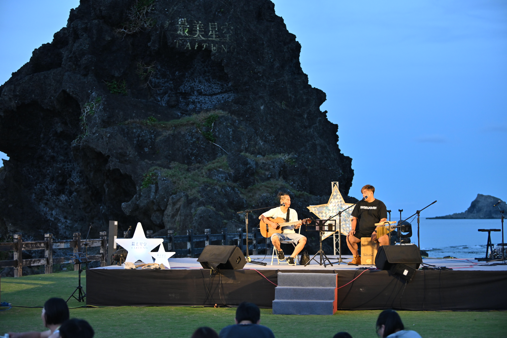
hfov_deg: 28.8
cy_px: 169
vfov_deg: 19.5
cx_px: 254
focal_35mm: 70
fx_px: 986
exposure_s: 1/125
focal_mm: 70
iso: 1000
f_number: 2.8
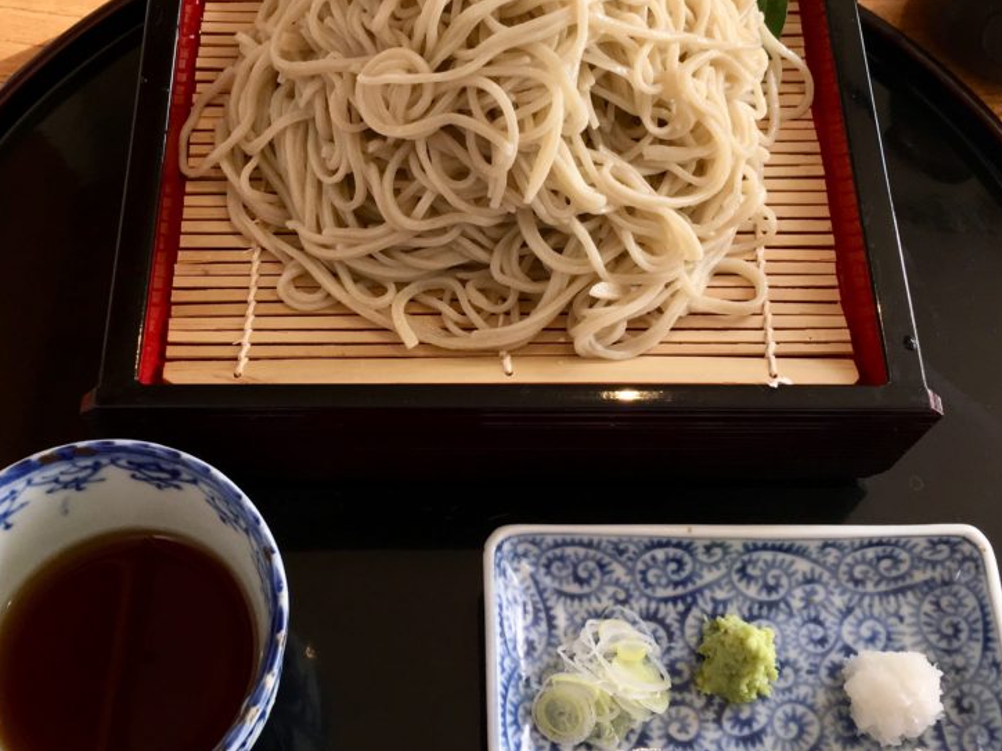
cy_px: 326
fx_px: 1187
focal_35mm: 41
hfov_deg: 45.8
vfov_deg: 35.1
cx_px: 476
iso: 50
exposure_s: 1/30
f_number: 2.2
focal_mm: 4.15
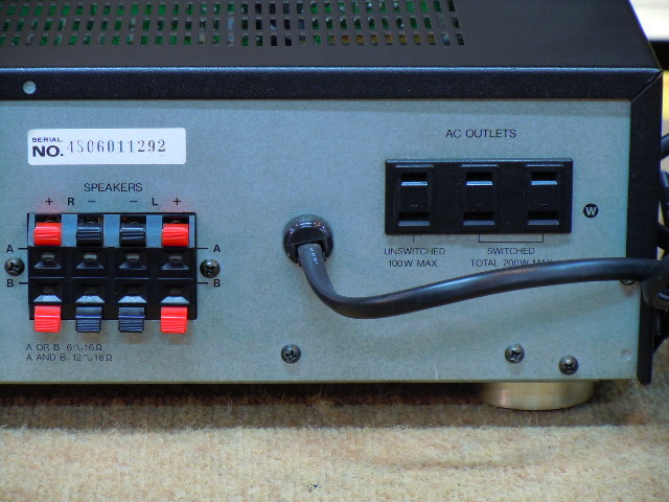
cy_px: 251
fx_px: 3865
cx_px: 334
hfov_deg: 9.9
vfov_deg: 7.4
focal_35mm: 200
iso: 100
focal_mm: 36
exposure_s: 1/3
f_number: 4.7
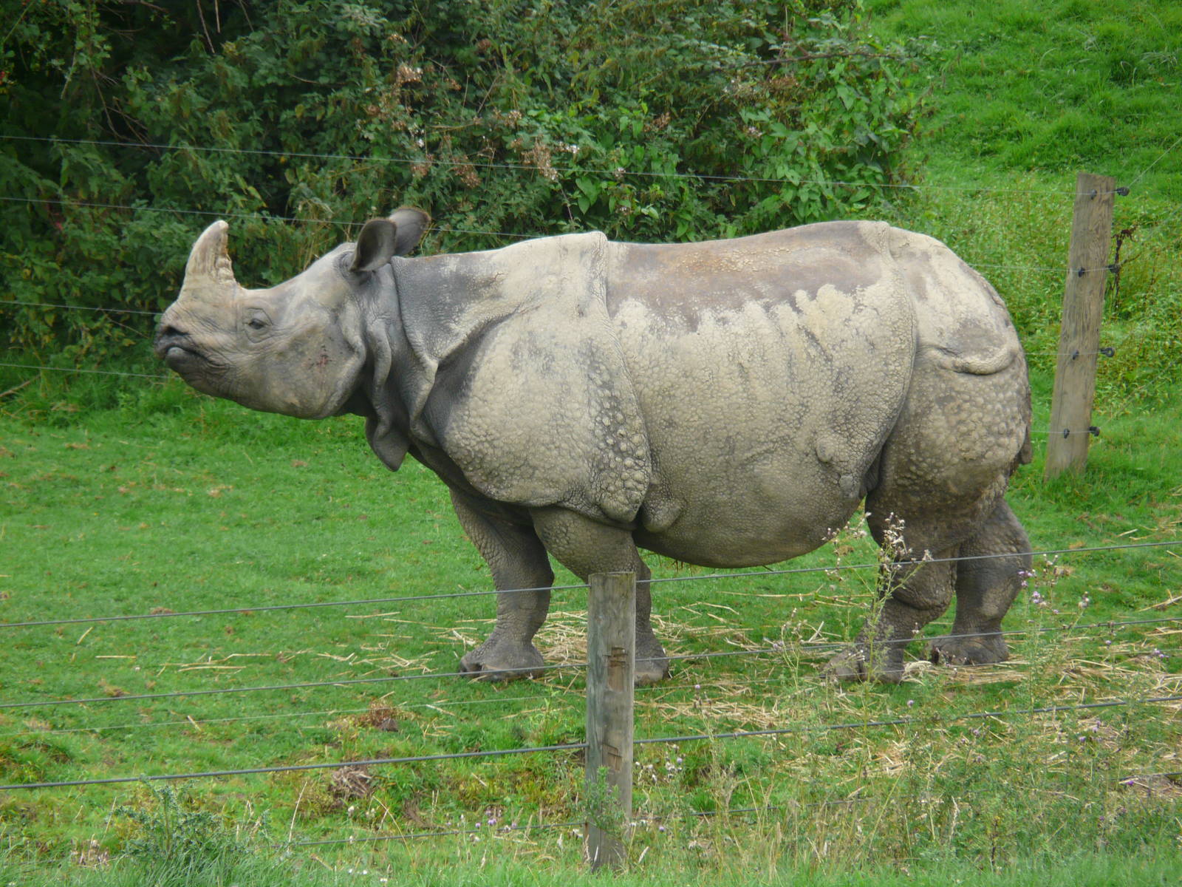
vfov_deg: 3.8
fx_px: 13385
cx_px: 591
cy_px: 444
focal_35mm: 392
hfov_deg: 5.1
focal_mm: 64.3
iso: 100
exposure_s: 1/100
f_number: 3.6
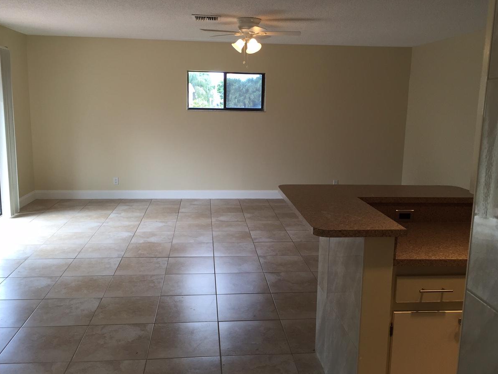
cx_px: 248
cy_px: 183
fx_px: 446
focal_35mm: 31
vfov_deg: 45.4
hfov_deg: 58.3
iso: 50
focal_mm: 4.15
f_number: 2.2
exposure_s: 1/120
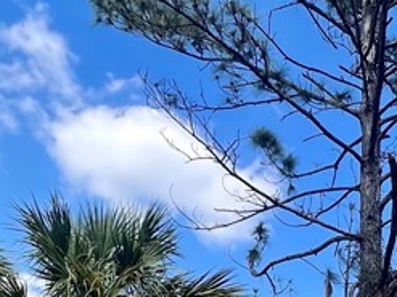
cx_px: 334
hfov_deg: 34.2
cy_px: 380
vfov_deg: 23.9
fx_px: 619
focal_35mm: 54
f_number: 1.8
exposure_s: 1/779
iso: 32
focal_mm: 1.57
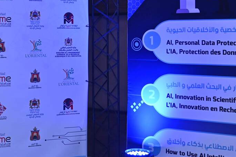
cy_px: 0
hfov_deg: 28.8
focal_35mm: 70
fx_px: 458
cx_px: 88
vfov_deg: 18.9
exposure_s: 1/80
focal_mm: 24
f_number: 5.6
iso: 1000
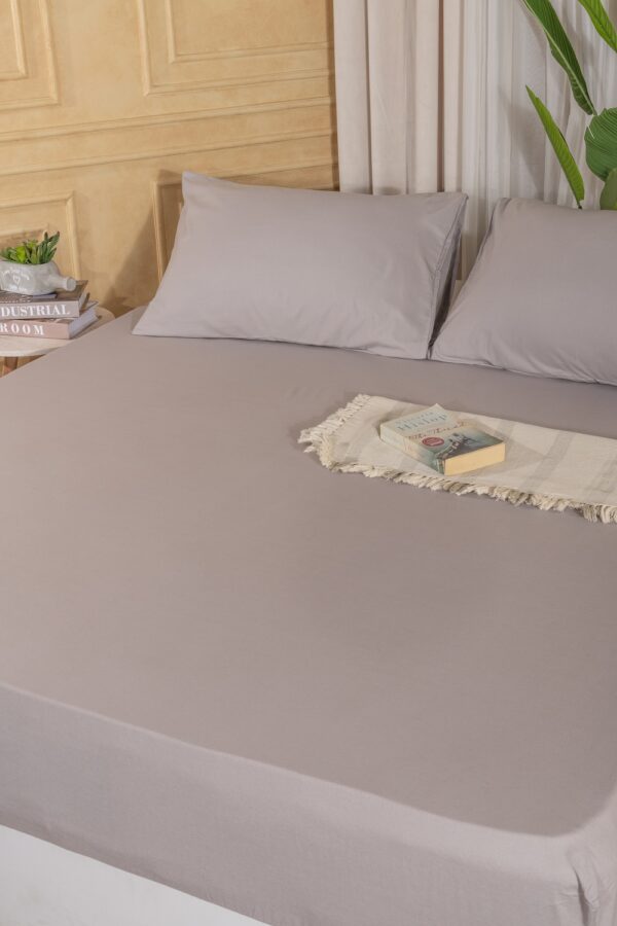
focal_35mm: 48
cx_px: 308
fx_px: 1234
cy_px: 463
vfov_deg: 41.1
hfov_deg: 28.1
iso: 80
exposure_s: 1/160
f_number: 13
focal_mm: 48
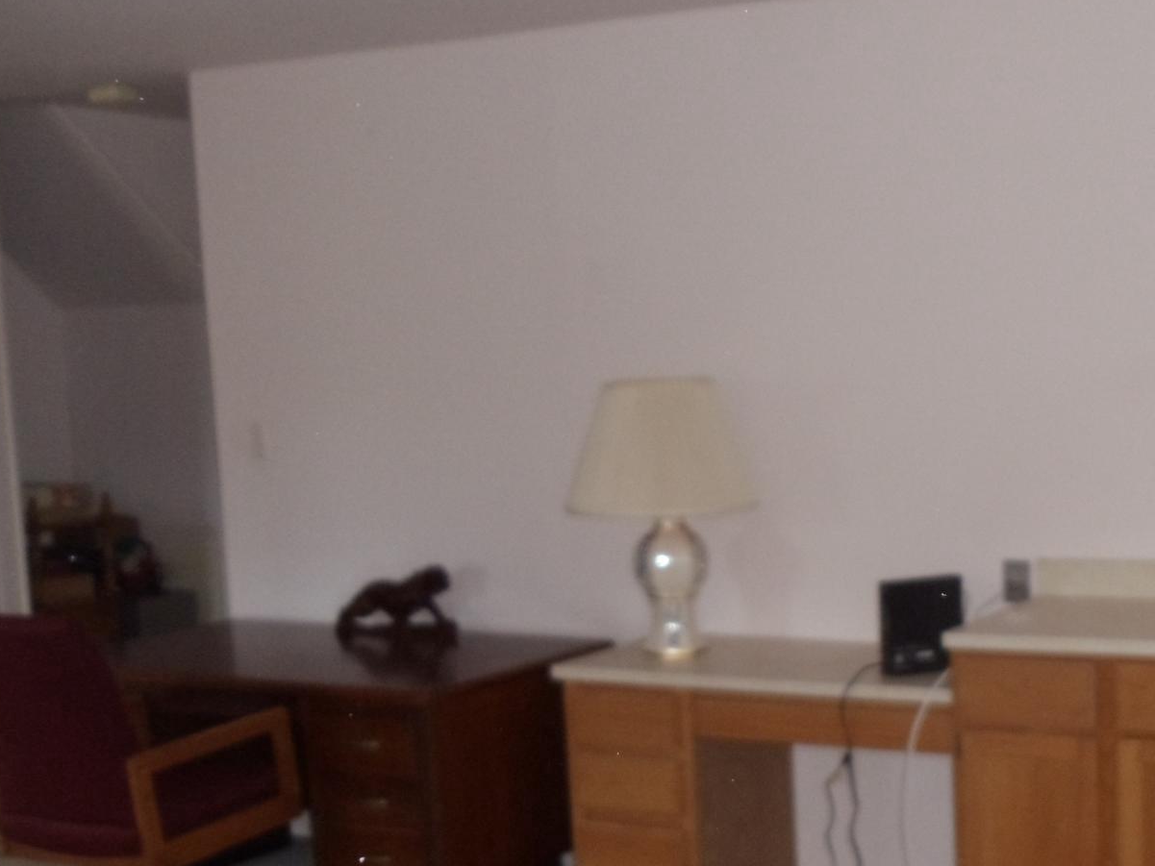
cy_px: 605
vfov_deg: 19.6
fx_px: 2503
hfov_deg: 25.5
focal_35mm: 75
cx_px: 924
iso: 200
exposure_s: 1/30
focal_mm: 6
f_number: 3.5
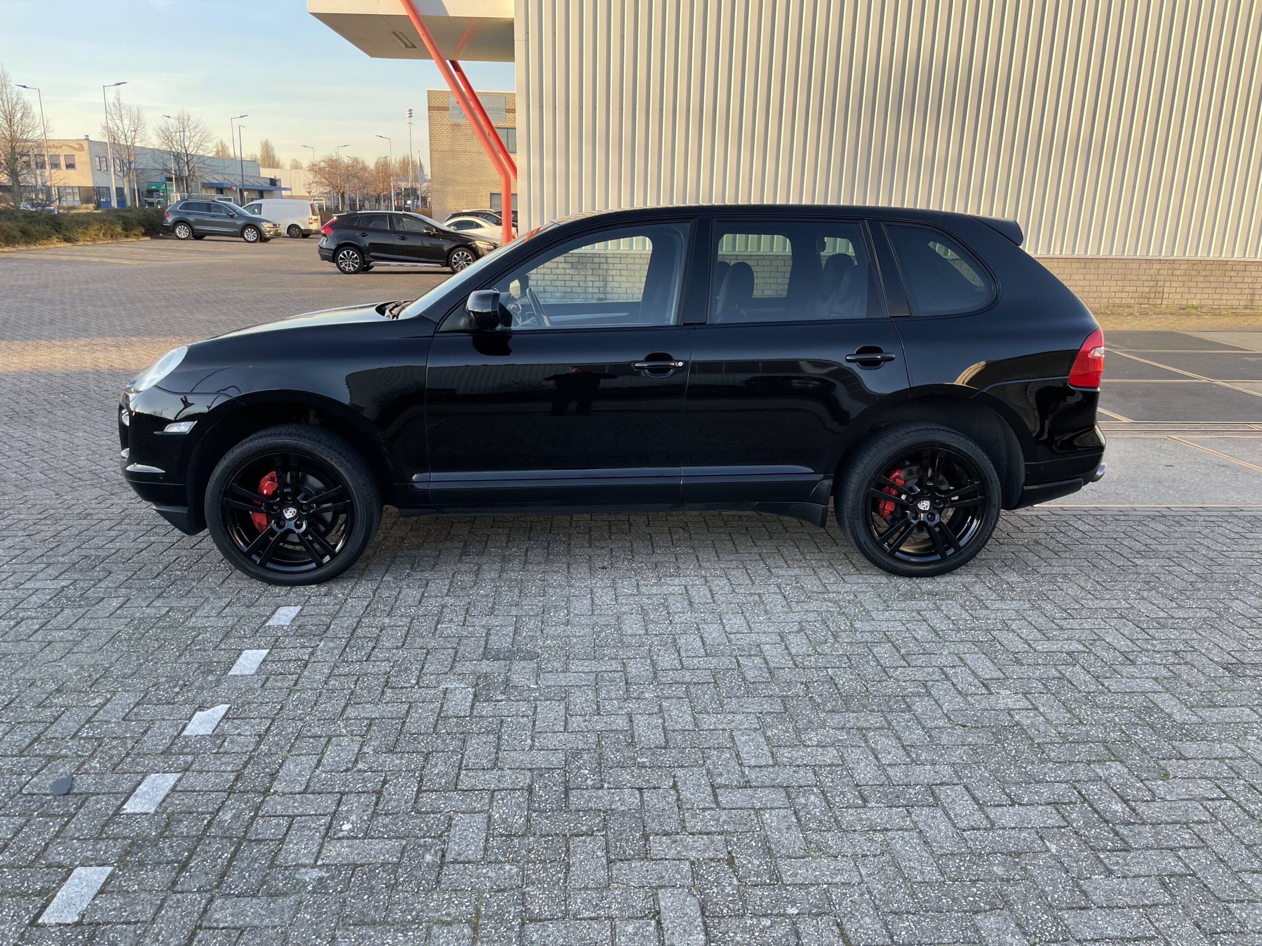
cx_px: 631
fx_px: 948
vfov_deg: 53.1
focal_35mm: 26
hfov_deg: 67.3
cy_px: 473
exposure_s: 1/319
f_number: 1.6
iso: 32
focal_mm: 4.2
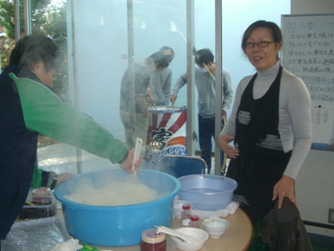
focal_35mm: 44
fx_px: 424
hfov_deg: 42.9
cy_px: 131
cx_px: 146
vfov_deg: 32.9
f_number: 2.8
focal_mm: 7.9
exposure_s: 1/200
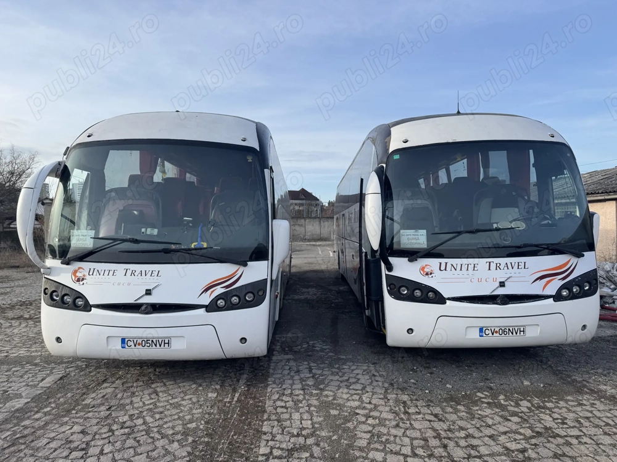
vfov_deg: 56.8
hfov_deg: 71.6
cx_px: 308
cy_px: 231
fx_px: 428
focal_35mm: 24
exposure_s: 1/2506
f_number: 1.78
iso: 80
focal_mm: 6.76
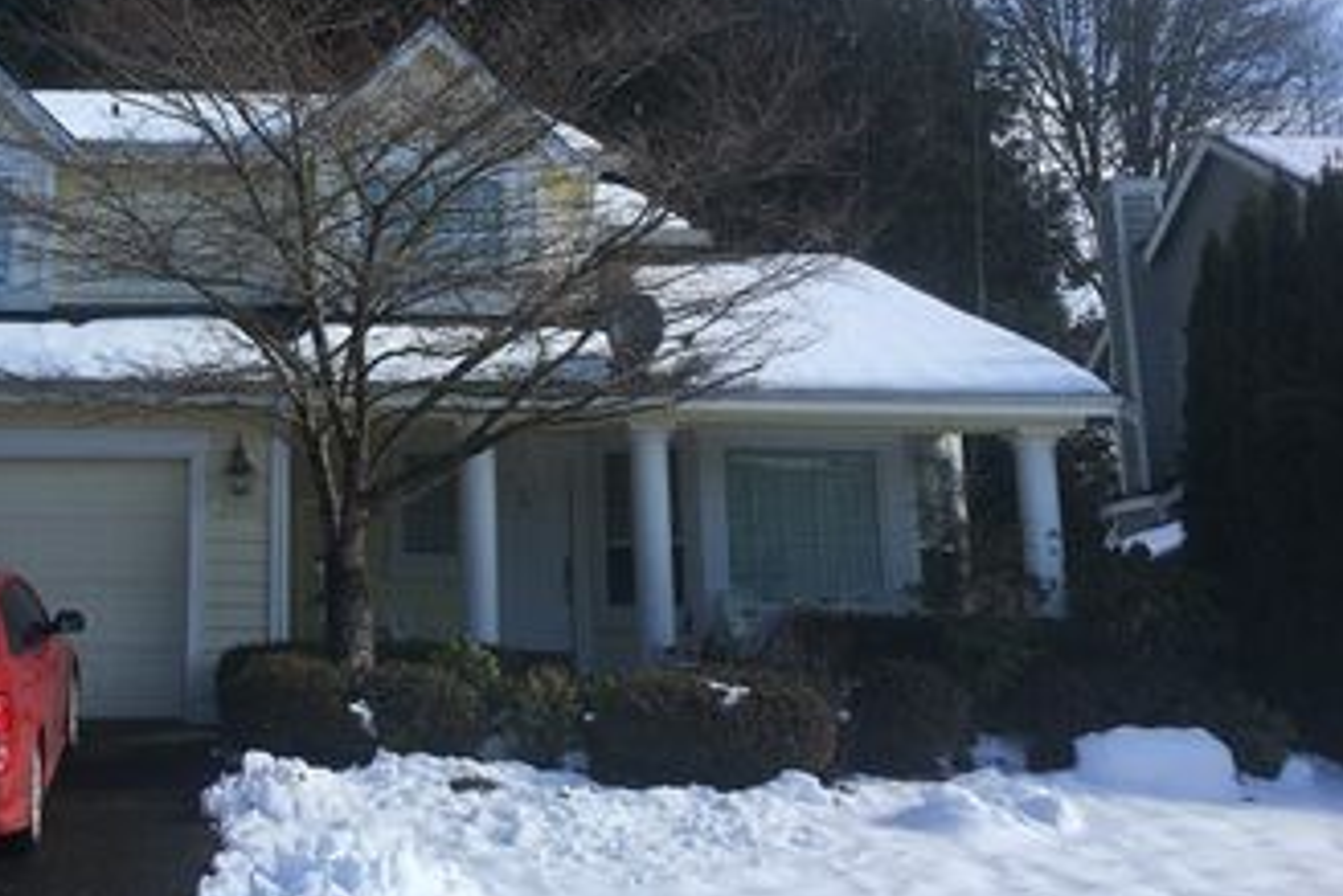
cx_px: 344
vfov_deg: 28.9
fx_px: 1717
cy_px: 243
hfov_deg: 41.5
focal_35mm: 46
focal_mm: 4.15
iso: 25
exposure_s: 1/1326
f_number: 2.2
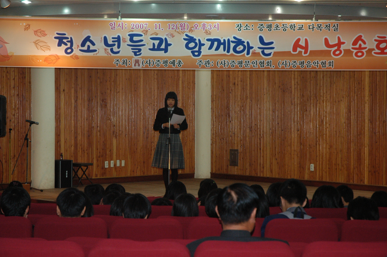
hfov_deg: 22.6
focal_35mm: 90
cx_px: 194
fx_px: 966
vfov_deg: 15.2
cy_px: 128
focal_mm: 60
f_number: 5
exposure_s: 1/60
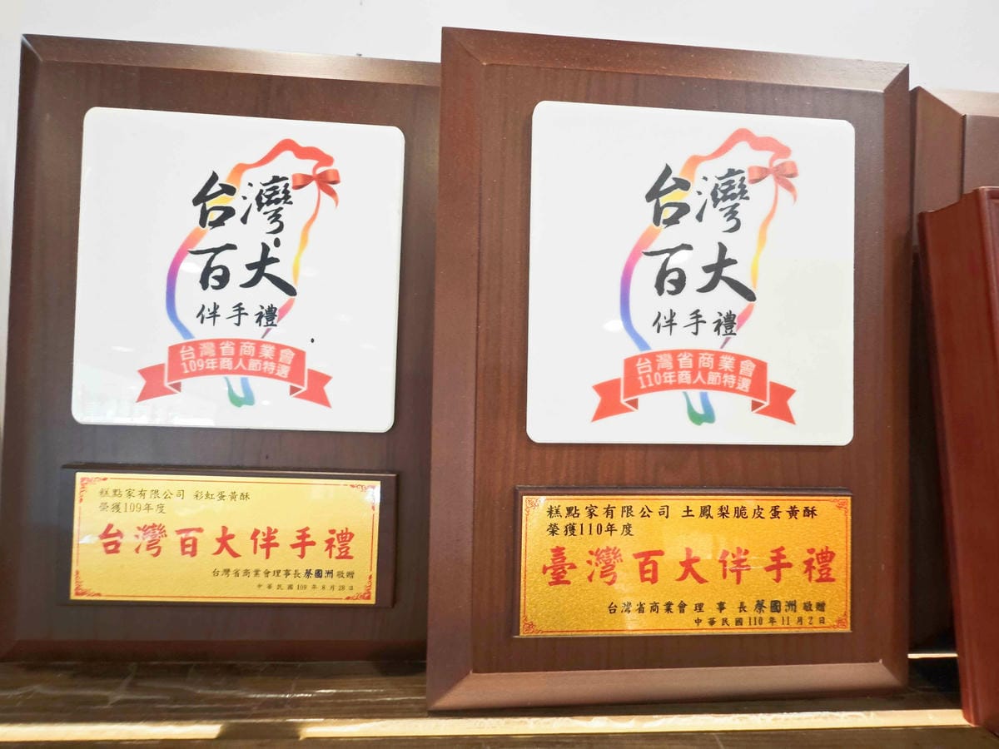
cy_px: 374
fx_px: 491
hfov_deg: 91.0
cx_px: 500
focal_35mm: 17
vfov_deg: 74.7
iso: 125
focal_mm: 2.03
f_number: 1.8
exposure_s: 1/40
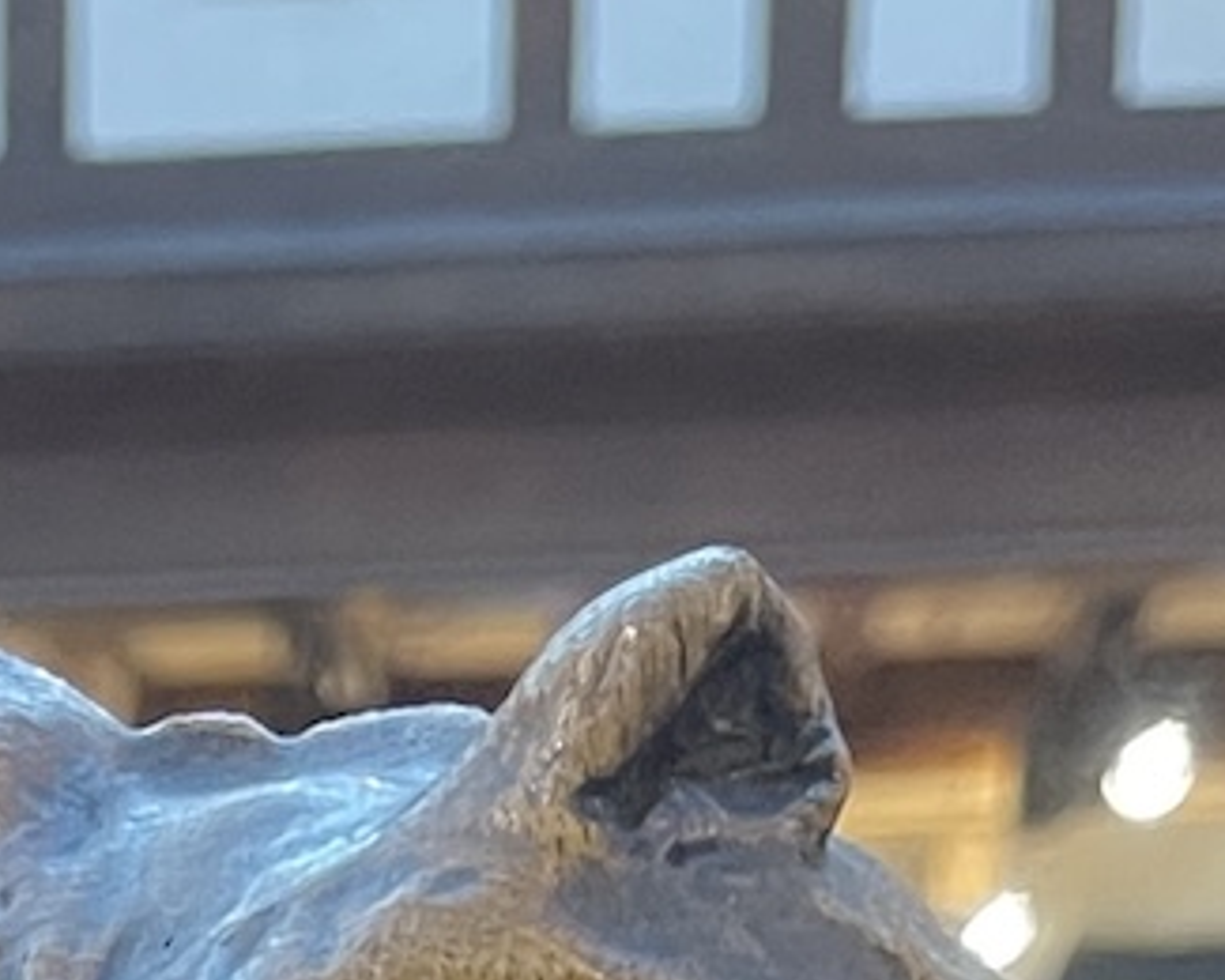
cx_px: -332
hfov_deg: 12.5
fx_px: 5438
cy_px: 3426
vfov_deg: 8.0
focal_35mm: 150
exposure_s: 1/50
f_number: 1.6
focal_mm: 5.1
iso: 500
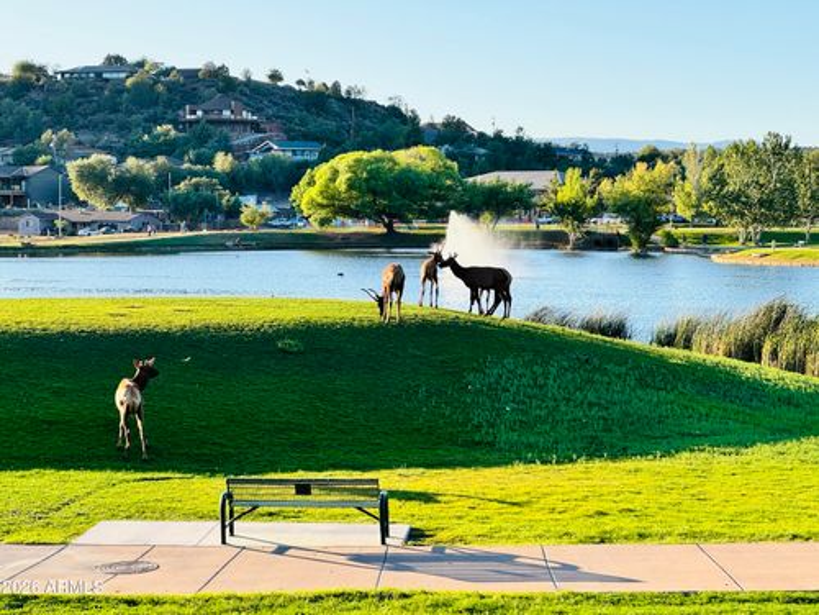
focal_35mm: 77
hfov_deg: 25.3
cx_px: 410
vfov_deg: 19.1
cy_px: 308
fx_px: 1822
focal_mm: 9
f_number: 2.8
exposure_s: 1/224
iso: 25
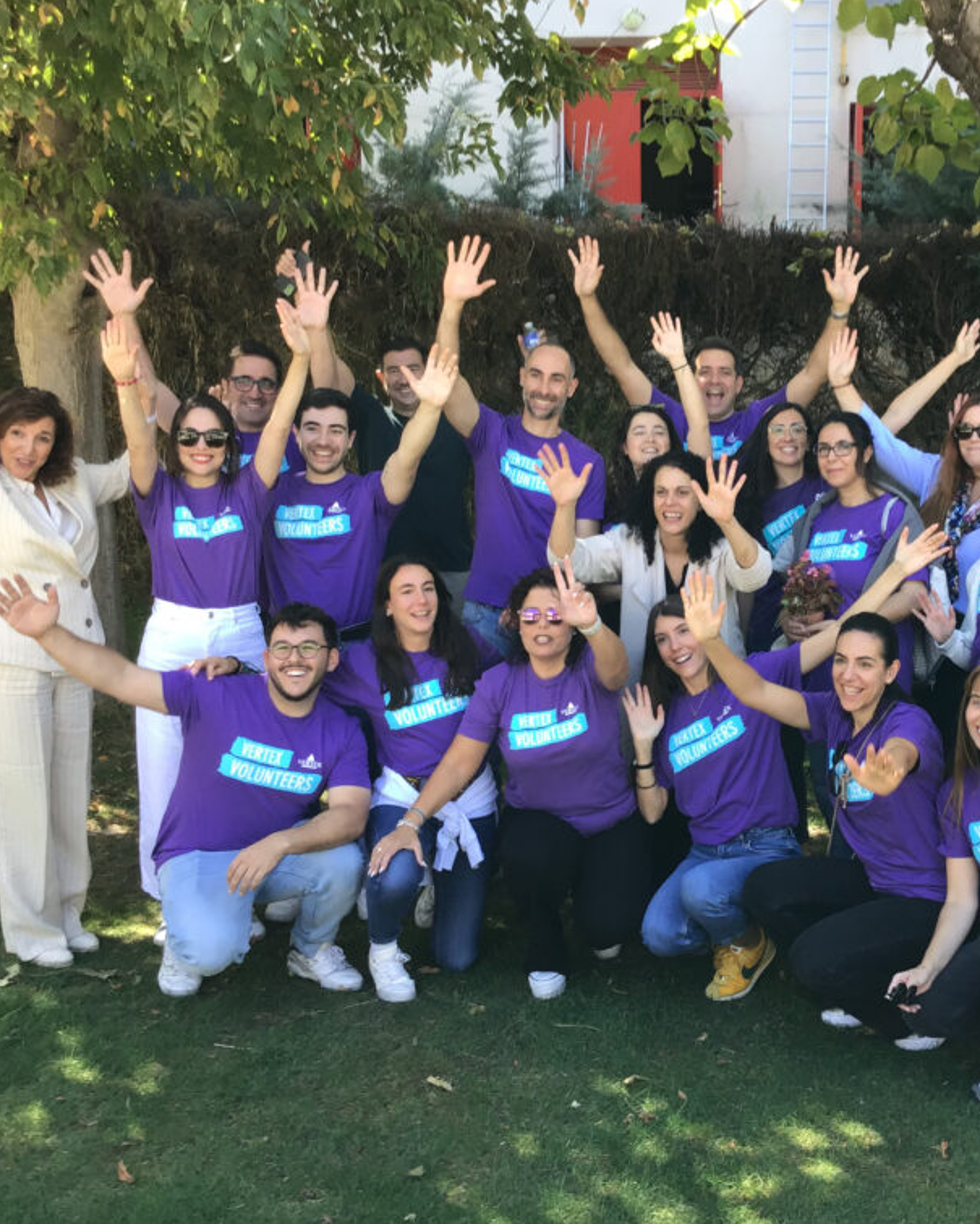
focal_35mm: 41
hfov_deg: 35.9
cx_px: 693
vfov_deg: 44.8
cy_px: 607
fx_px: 1486
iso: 40
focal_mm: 3.3
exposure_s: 1/100
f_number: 2.4
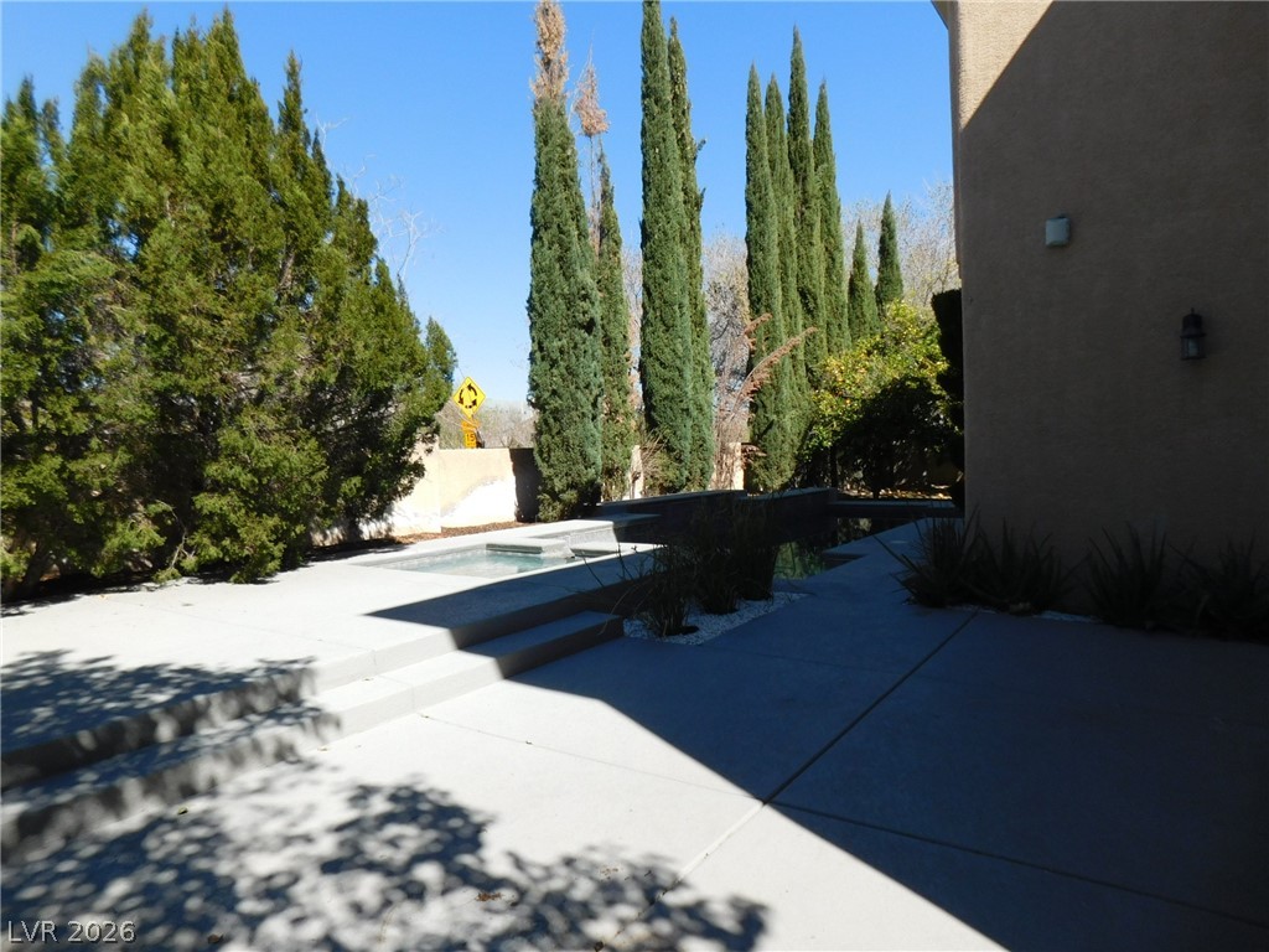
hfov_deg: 73.9
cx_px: 634
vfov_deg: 58.9
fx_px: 843
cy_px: 476
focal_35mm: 23
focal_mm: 4
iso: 125
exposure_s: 1/1250
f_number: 3
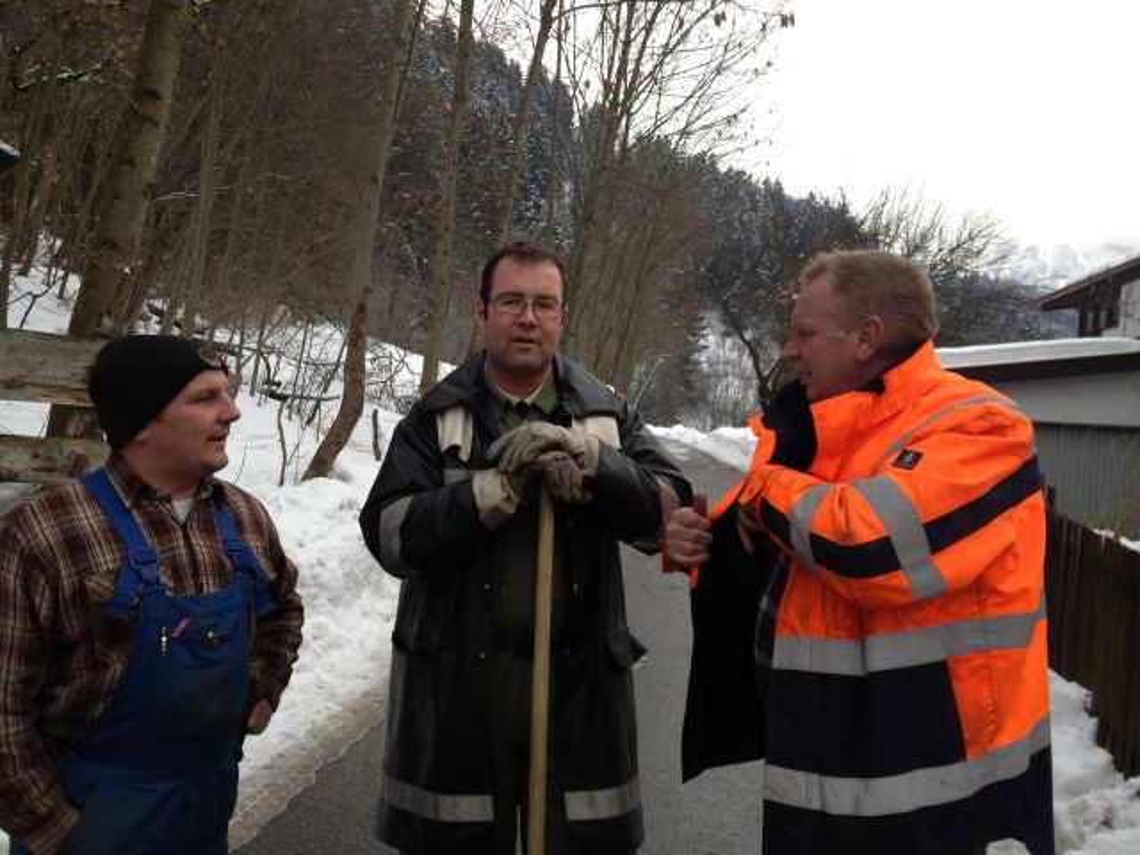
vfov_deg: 40.7
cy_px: 428
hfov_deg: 52.6
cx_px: 570
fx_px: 1153
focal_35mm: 35
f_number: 2.4
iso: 64
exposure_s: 1/409
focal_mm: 4.28
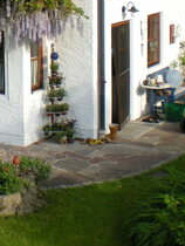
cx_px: -40
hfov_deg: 13.6
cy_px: 25
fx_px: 754
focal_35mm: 106
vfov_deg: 18.2
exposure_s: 1/183
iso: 64
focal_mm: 6.3
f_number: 4.6
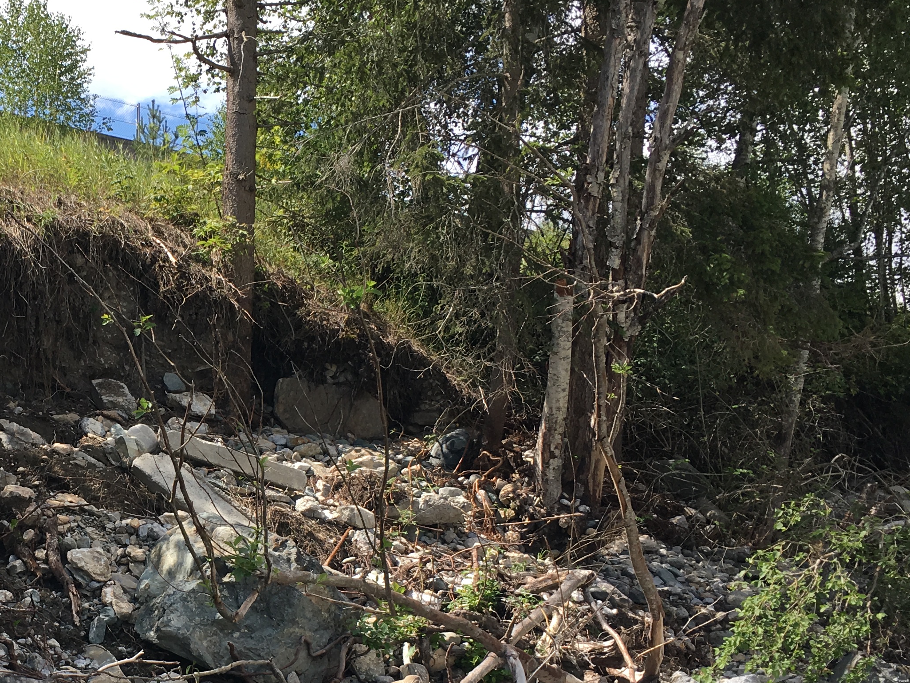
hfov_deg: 32.0
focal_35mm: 57
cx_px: 76
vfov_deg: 25.4
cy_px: 510
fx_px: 1499
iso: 25
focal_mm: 4.15
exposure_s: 1/725
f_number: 2.2
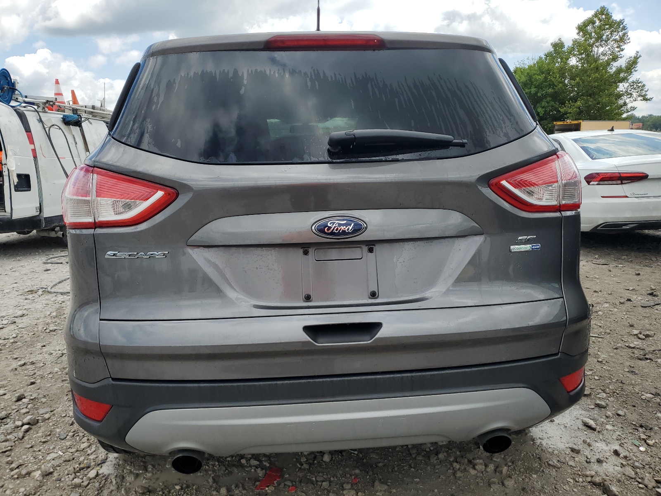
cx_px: 330
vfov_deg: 53.1
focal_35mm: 26
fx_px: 496
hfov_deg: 67.3
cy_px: 248
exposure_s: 1/3333
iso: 50
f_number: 1.5
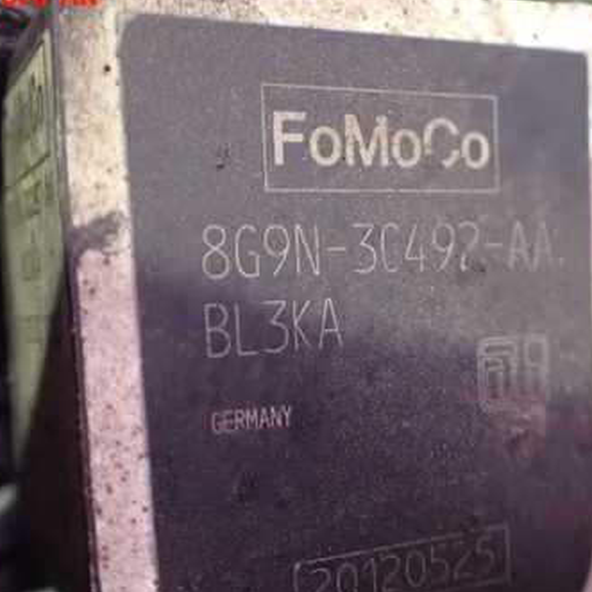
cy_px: 374
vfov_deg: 35.1
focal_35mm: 48
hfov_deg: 35.3
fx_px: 929
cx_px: 309
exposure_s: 1/30
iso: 1600
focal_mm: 5.4
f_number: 2.3
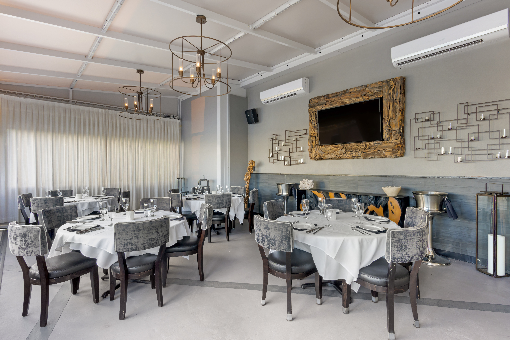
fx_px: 241
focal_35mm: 17
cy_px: 170
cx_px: 255
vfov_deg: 70.5
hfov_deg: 93.3
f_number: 11
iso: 400
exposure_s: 1/60
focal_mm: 17
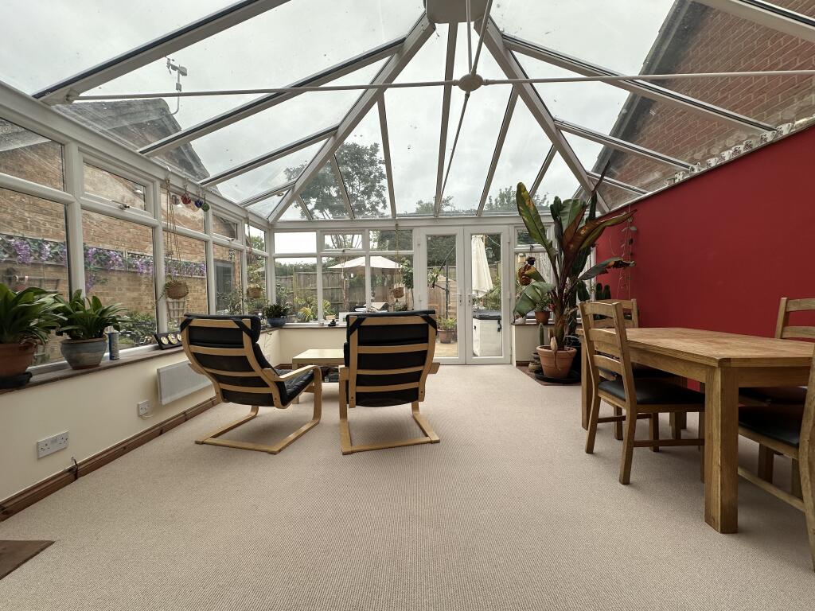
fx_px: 330
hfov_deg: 102.1
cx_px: 408
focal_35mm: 14
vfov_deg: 85.7
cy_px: 306
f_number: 2.2
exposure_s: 1/394
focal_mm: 2.22
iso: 40
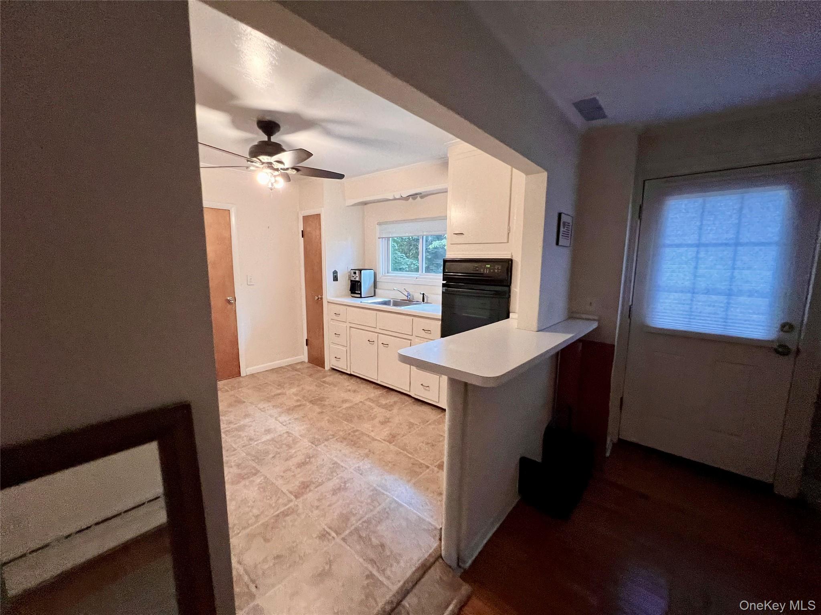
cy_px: 308
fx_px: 308
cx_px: 410
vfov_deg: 89.9
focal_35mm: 13
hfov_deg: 106.2
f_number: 1.8
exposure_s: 1/60
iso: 500
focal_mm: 1.57
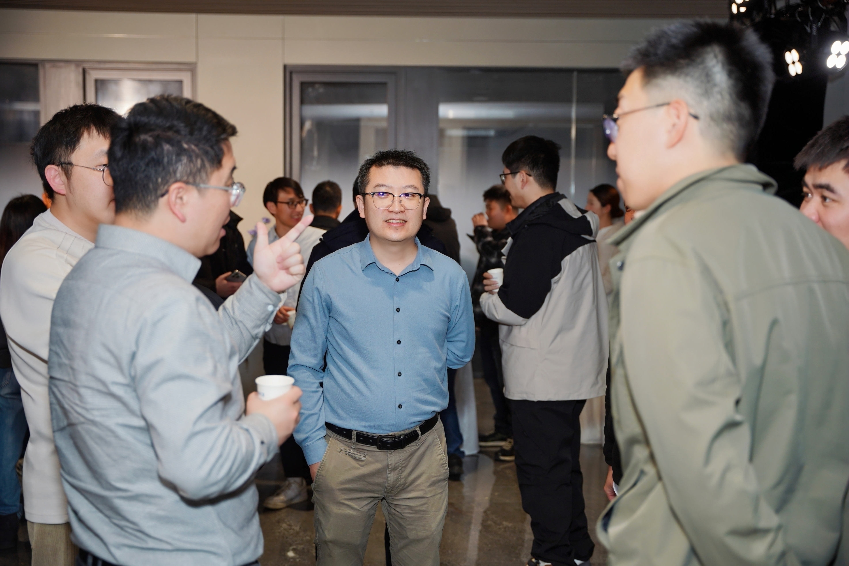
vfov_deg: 32.0
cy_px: 283
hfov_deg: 46.6
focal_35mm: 42
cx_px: 424
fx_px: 986
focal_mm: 41.8
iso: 200
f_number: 2.8
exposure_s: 1/200
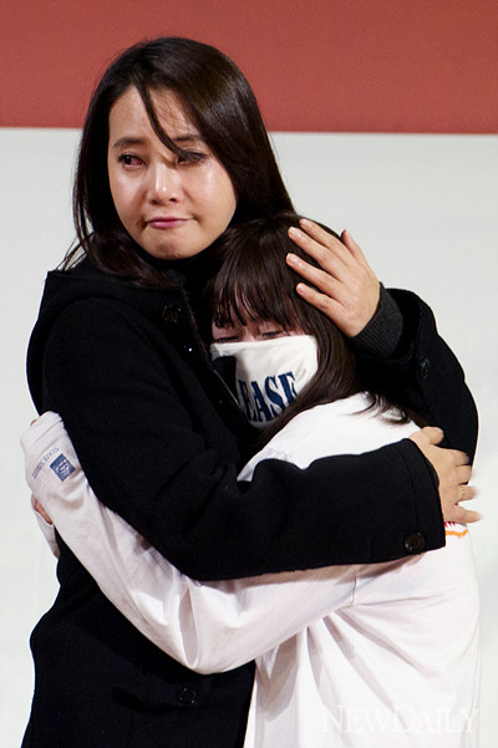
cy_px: 374
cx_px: 249
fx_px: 4154
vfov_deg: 10.3
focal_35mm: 200
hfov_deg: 6.9
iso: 3200
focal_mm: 200
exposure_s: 1/125
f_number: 5.6
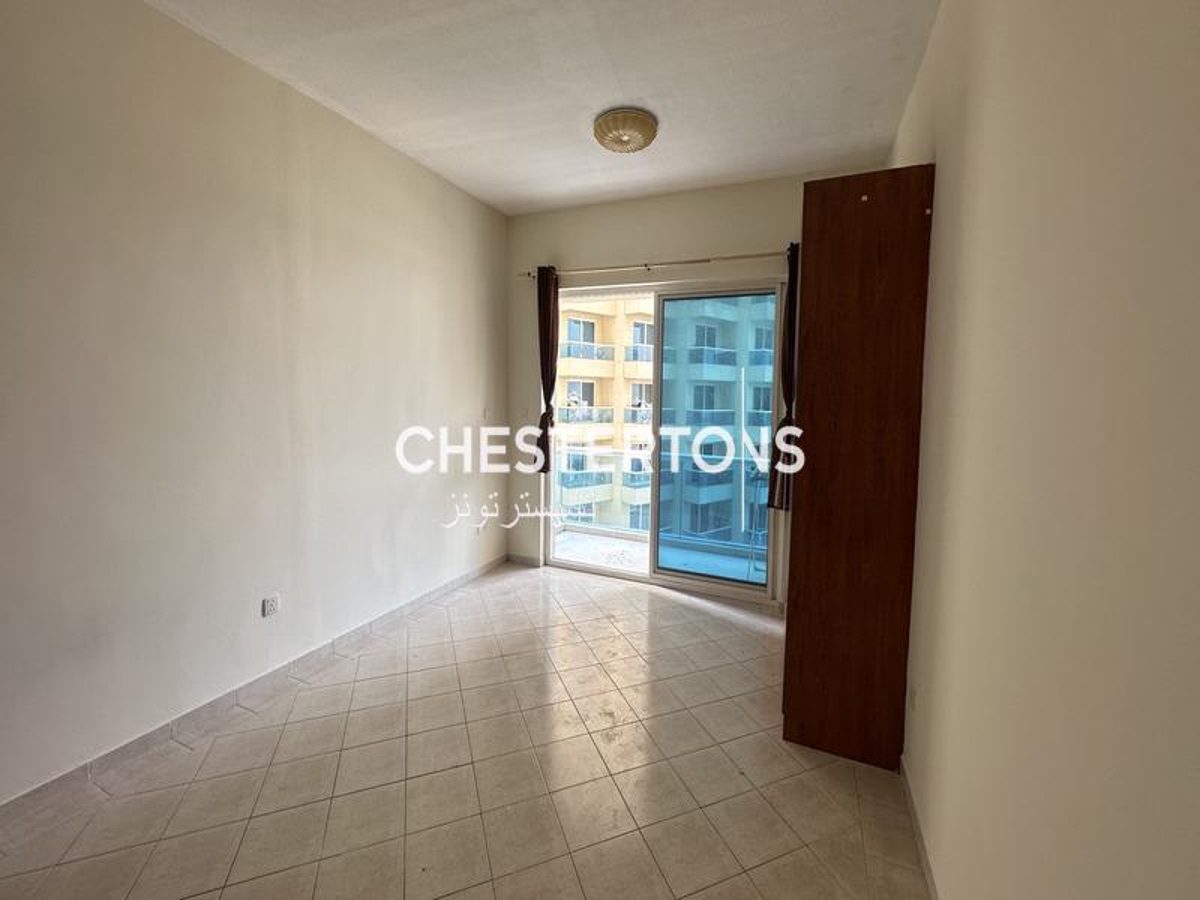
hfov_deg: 102.1
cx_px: 600
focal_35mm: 14
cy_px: 450
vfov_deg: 85.7
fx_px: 485
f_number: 2.2
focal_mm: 2.22
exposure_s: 1/99
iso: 64
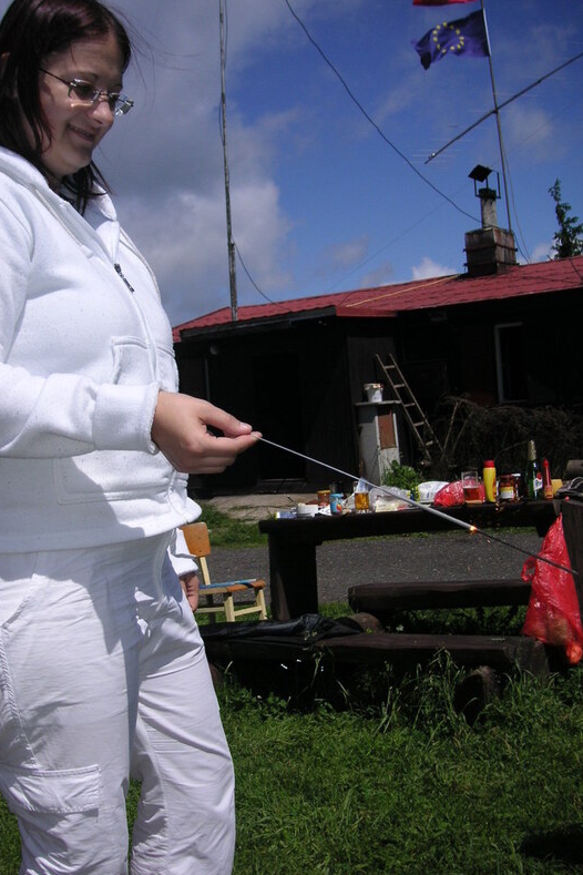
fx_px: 947
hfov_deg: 34.2
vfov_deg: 49.6
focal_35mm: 39
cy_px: 441
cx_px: 257
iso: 50
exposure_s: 1/350
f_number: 6.7
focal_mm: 6.1
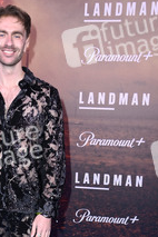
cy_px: 208
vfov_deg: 26.2
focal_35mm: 75
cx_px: 18
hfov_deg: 17.9
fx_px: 494
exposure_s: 1/250
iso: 640
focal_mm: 40
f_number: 5.6
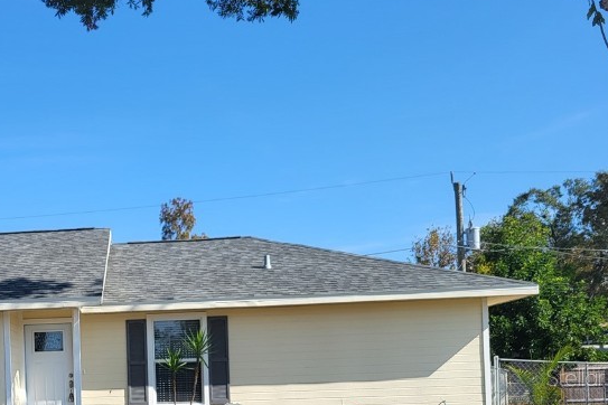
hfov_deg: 36.8
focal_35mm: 51
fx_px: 861
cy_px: 377
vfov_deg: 25.5
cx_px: 78
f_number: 1.8
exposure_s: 1/1884
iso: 40
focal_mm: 5.4
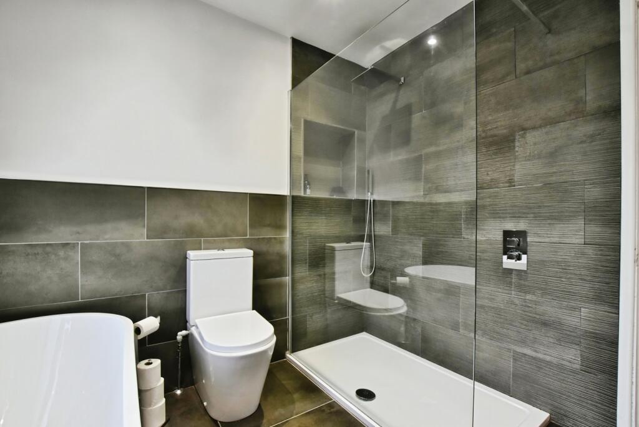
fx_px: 266
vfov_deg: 77.4
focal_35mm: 15
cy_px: 214
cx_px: 320
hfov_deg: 100.4
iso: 1600
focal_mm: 10
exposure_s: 1/30
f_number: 8
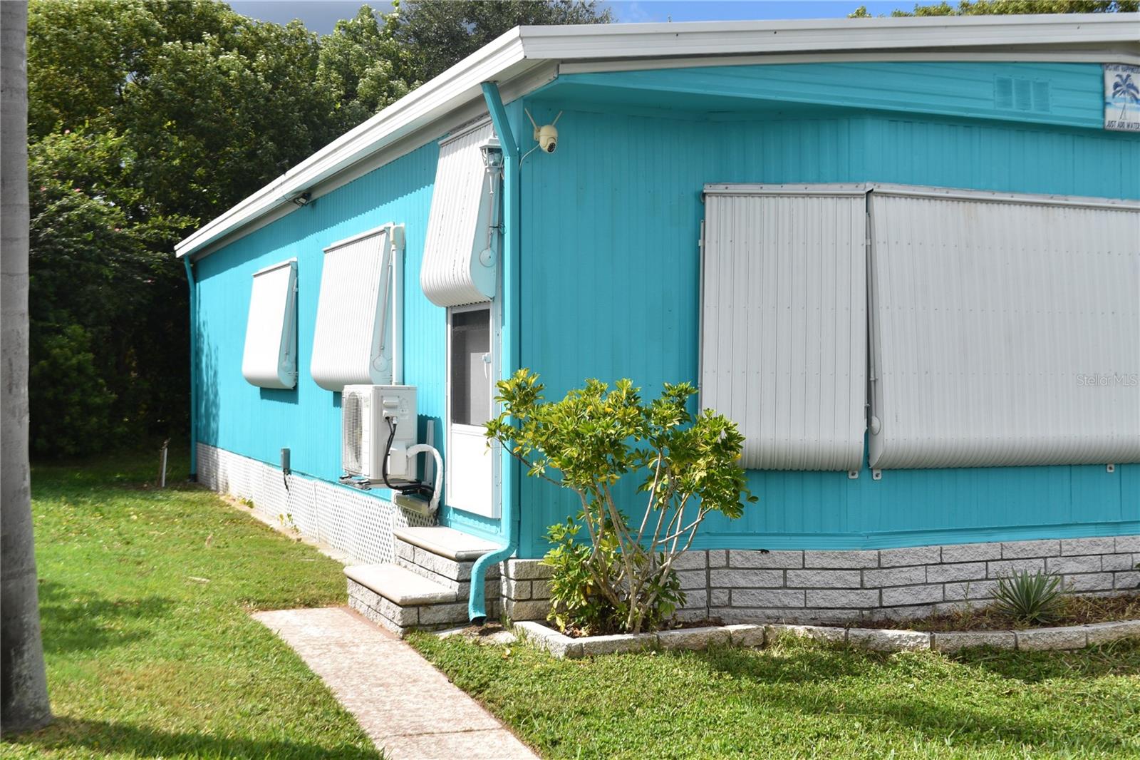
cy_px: 380
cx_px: 570
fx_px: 1425
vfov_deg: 29.9
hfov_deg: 43.6
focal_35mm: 45
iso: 200
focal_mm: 30
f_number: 11
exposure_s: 1/500
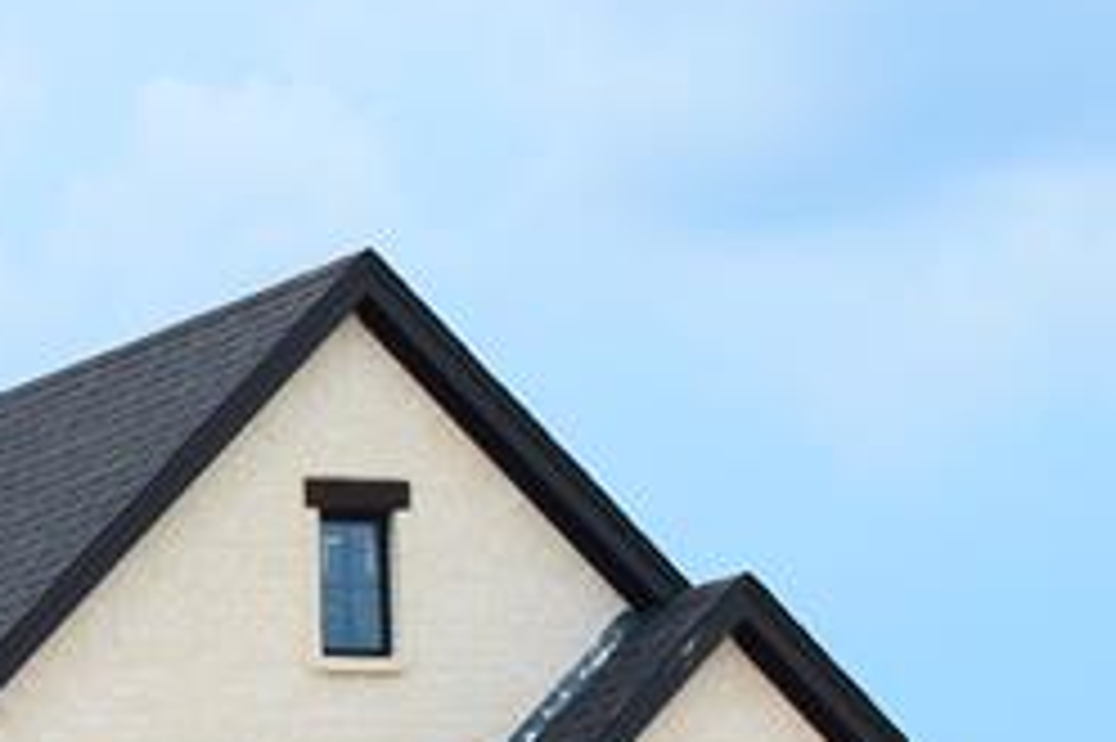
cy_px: 971
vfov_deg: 6.3
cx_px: -1040
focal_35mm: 217
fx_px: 6724
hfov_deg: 9.0
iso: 200
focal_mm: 35
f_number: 8
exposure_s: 1/250
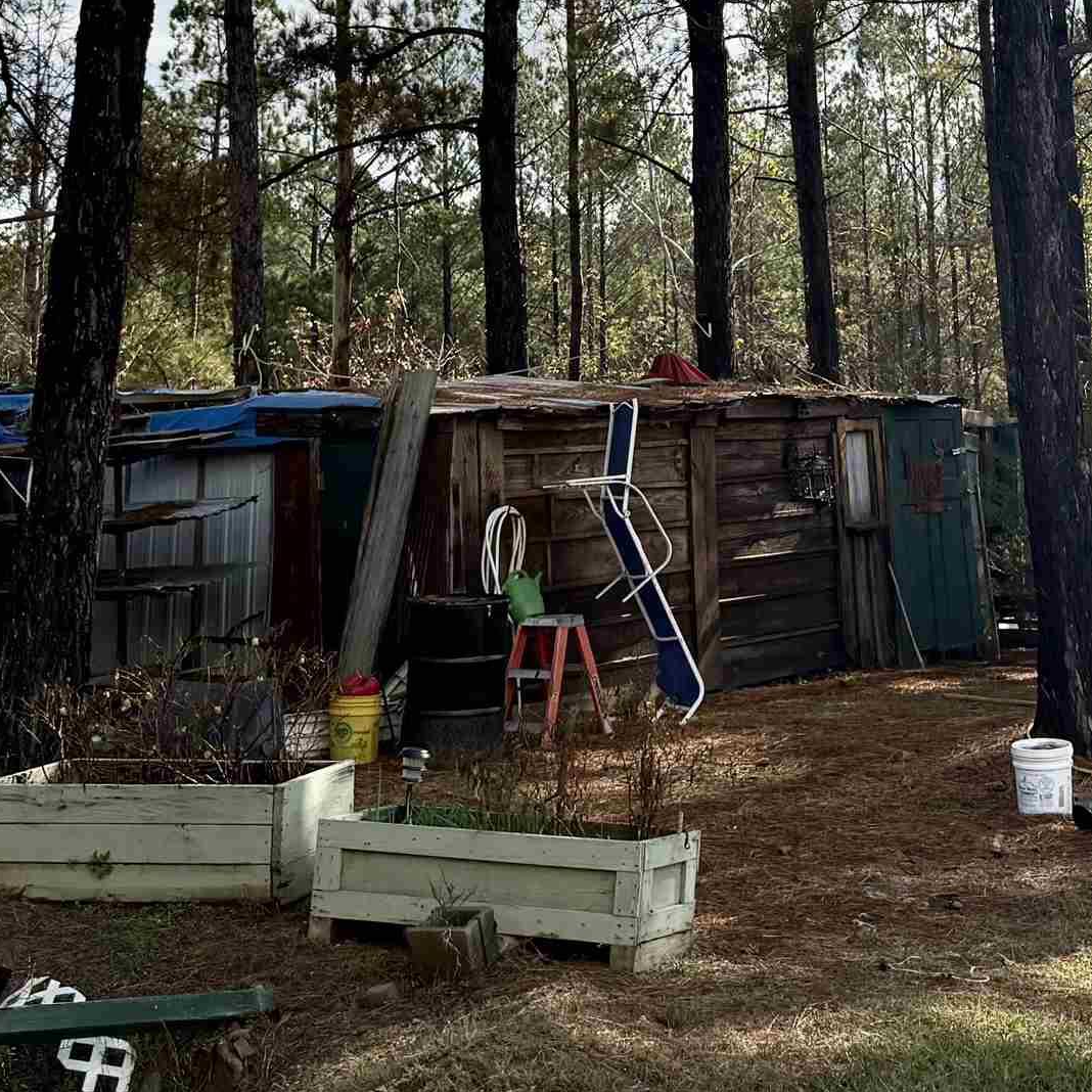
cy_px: -85
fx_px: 2177
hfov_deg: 27.7
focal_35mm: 61
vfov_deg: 26.2
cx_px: 829
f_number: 1.78
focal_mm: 6.76
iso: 100
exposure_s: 1/4405
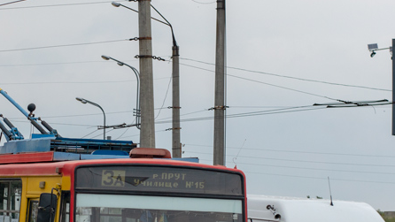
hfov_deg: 15.1
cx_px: 81
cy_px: 105
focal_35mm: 141
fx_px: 1477
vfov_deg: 8.6
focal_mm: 50
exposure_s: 1/320
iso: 400
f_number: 4
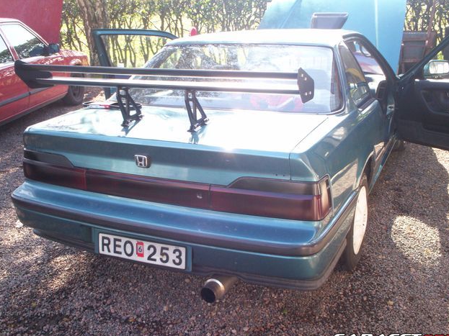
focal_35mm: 37
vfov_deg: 38.7
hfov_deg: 50.1
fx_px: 480
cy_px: 172
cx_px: 226
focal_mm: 6
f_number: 4.5
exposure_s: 1/64.2
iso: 100
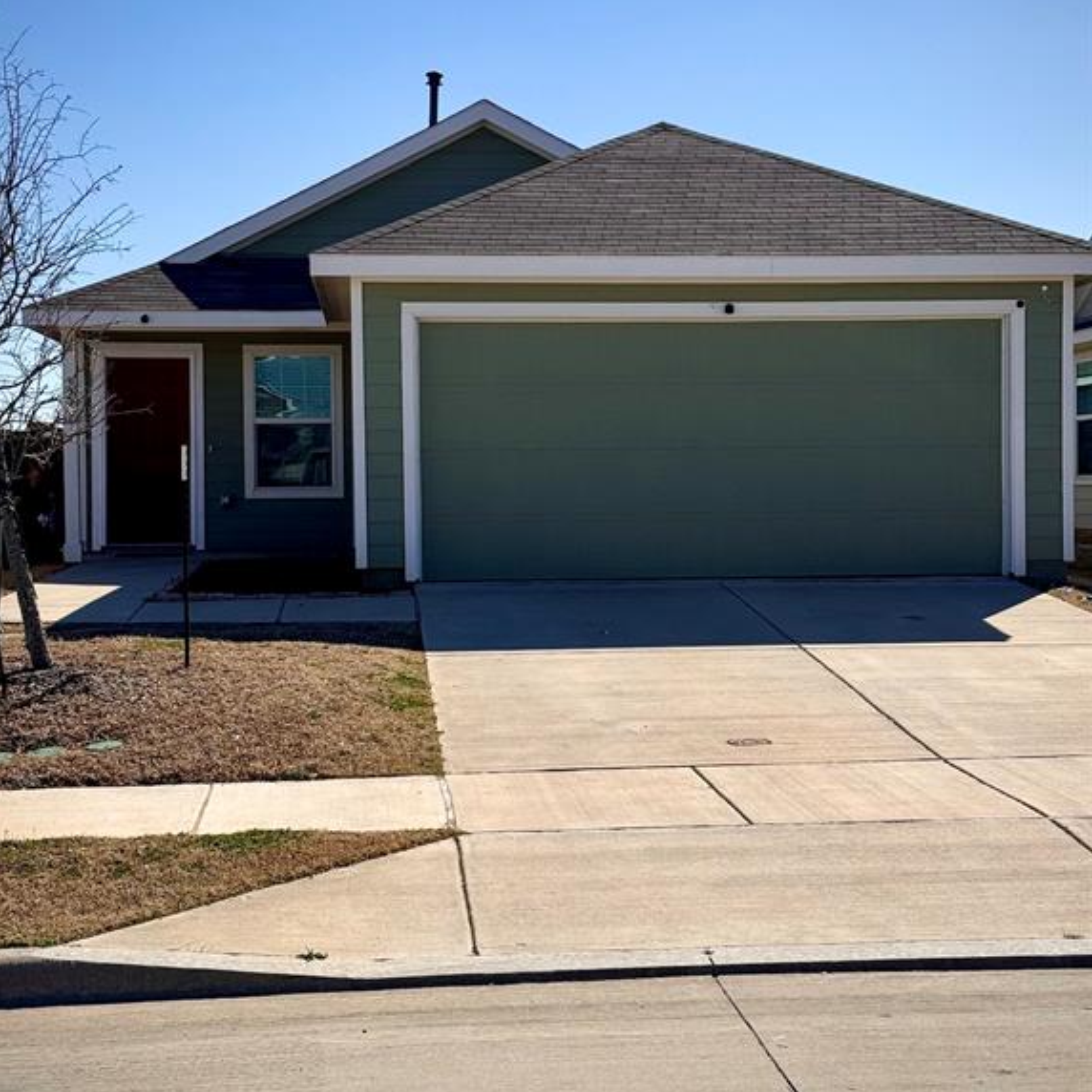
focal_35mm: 57
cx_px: 544
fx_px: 2034
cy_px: 512
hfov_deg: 30.0
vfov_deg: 30.0
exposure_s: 1/9009
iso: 64
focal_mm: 6.76
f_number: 1.78
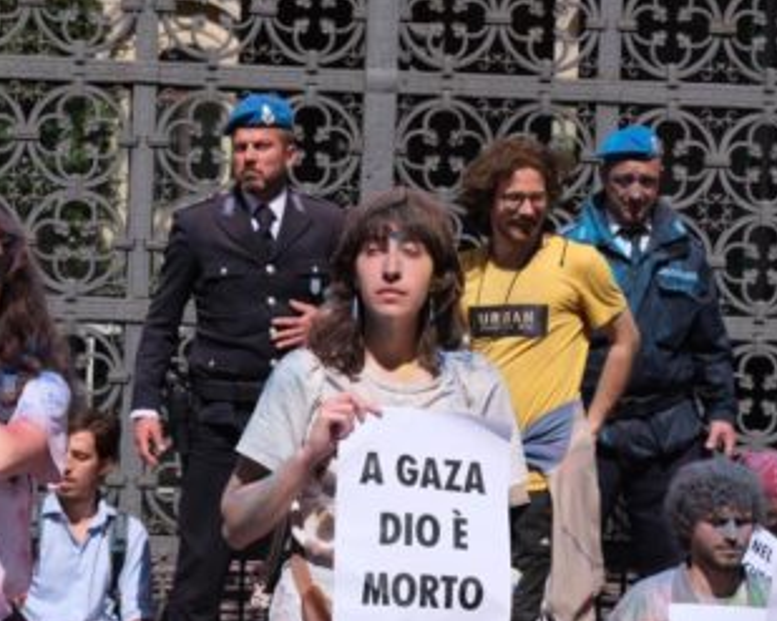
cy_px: 368
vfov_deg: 13.5
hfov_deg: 16.8
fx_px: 2621
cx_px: 174
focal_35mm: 114
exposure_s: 1/1300
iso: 320
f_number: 6.4
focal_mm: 50
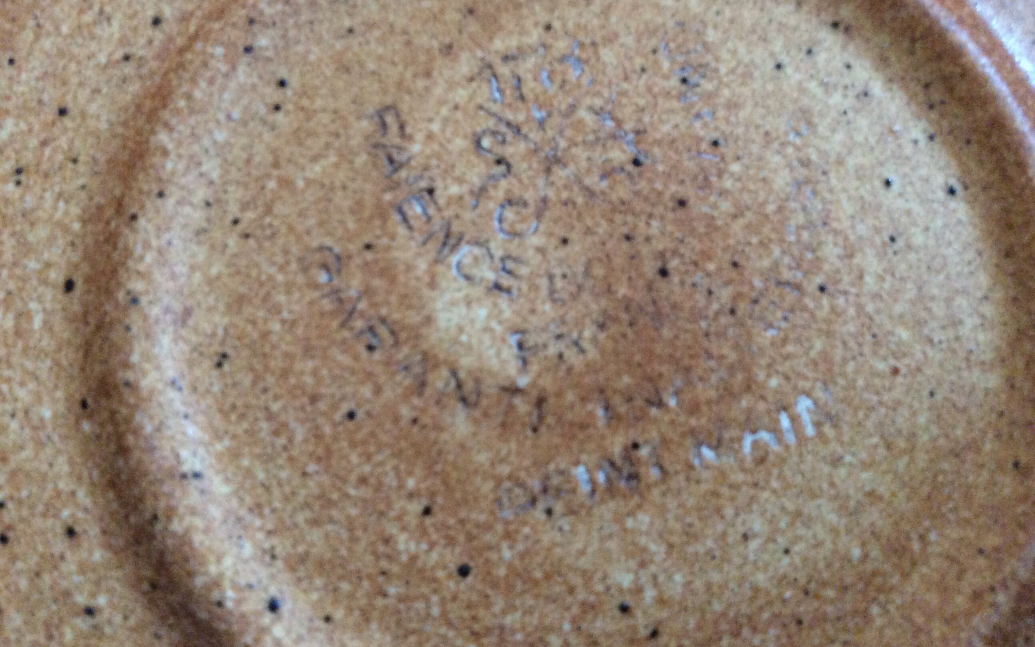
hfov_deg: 56.7
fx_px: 959
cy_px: 265
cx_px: 519
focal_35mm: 34
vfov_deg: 37.2
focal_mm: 3.3
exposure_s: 1/24
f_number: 2.4
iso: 200
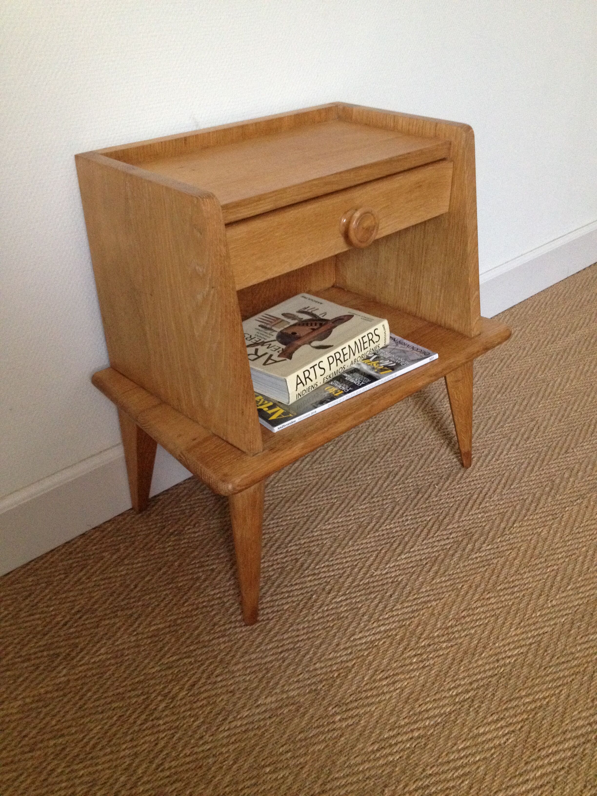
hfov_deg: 40.7
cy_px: 398
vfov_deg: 52.6
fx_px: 805
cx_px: 298
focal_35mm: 35
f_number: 2.4
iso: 320
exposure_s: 1/17
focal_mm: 4.28
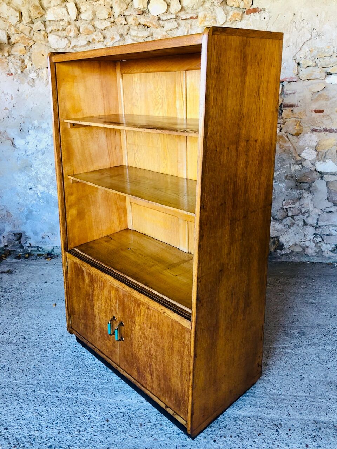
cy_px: 224
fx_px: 363
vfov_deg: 63.4
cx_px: 168
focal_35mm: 28
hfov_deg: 49.7
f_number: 1.8
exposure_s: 1/30
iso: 40
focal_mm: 3.99
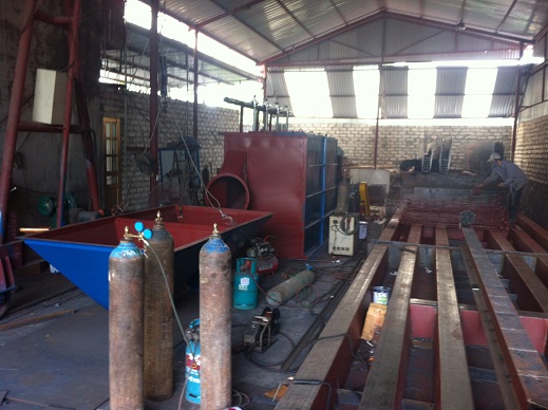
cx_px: 274
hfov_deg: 52.7
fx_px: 553
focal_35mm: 35
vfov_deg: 40.6
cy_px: 205
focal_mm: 3.85
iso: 100
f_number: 2.8
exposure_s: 1/15
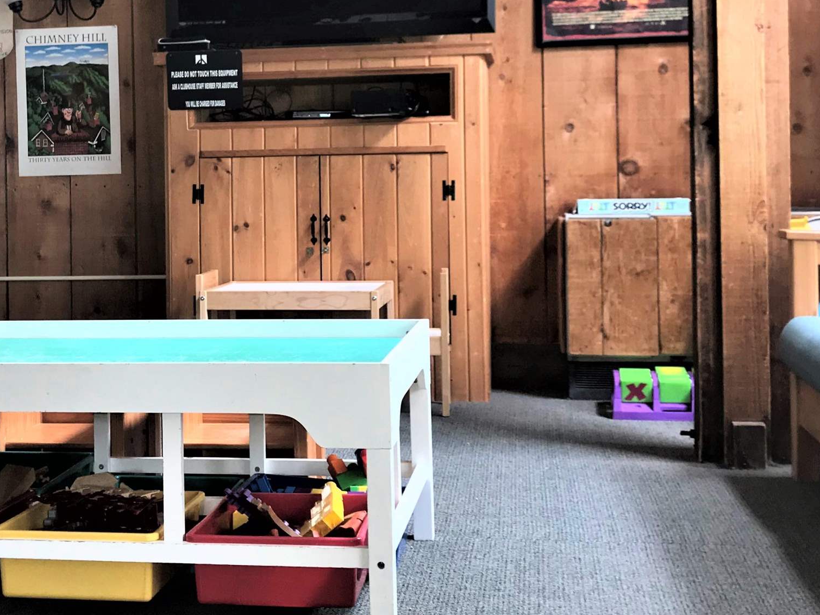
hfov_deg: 33.5
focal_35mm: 57
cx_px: 276
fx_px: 1350
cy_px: 172
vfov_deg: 25.4
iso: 25
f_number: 1.8
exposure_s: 1/30
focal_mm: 3.99
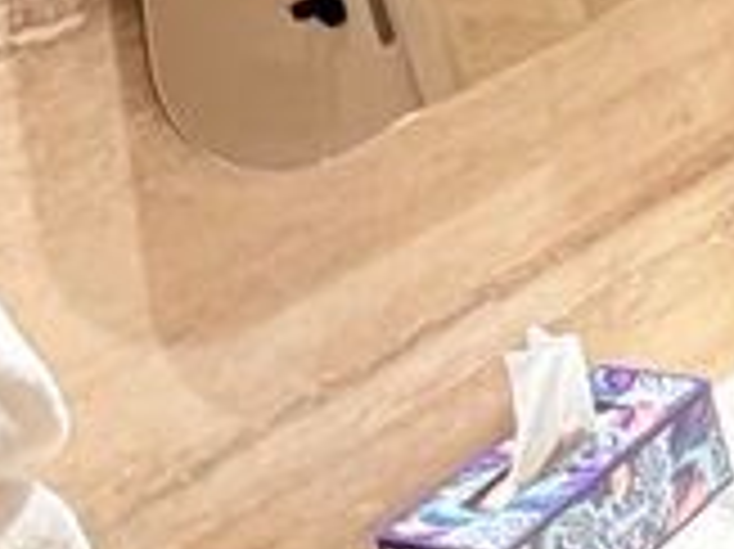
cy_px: -104
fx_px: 2182
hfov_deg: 14.2
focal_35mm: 103
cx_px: 1680
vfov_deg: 13.9
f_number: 2.2
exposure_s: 1/120
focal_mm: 2.22
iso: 250
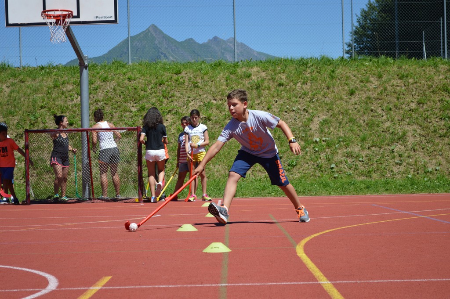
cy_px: 150
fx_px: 1030
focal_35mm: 82
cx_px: 225
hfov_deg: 24.6
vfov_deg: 16.5
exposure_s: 1/1000
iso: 220
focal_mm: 55
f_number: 5.6
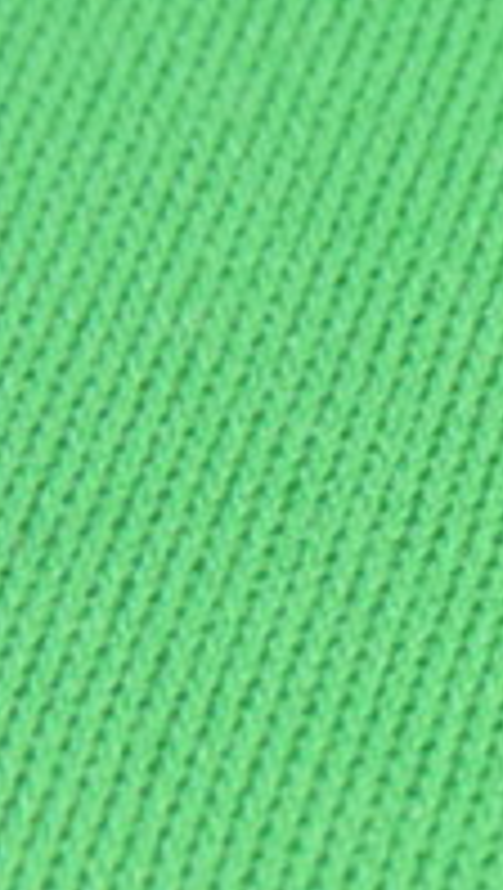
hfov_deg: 4.2
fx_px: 6517
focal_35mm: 276
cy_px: 1155
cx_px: 1628
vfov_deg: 7.7
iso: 800
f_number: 4.2
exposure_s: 1/100
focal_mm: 11.6
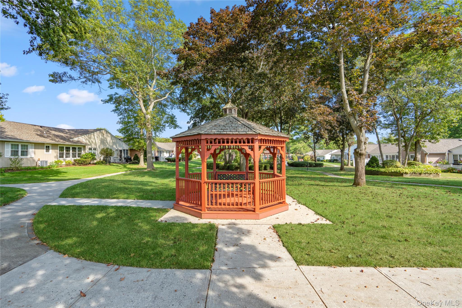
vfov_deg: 73.7
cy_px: 154
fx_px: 205
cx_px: 231
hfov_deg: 96.7
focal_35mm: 16
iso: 160
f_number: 5.6
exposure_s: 1/200
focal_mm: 16
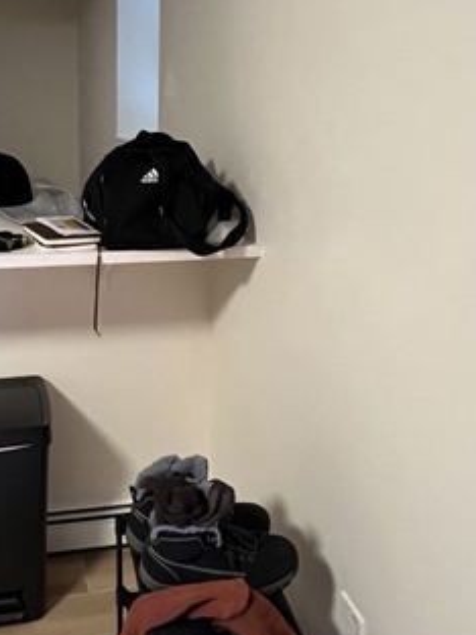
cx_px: 120
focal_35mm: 32
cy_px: 210
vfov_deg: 55.6
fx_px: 587
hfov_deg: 42.8
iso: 640
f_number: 1.8
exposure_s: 1/60
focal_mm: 1.57
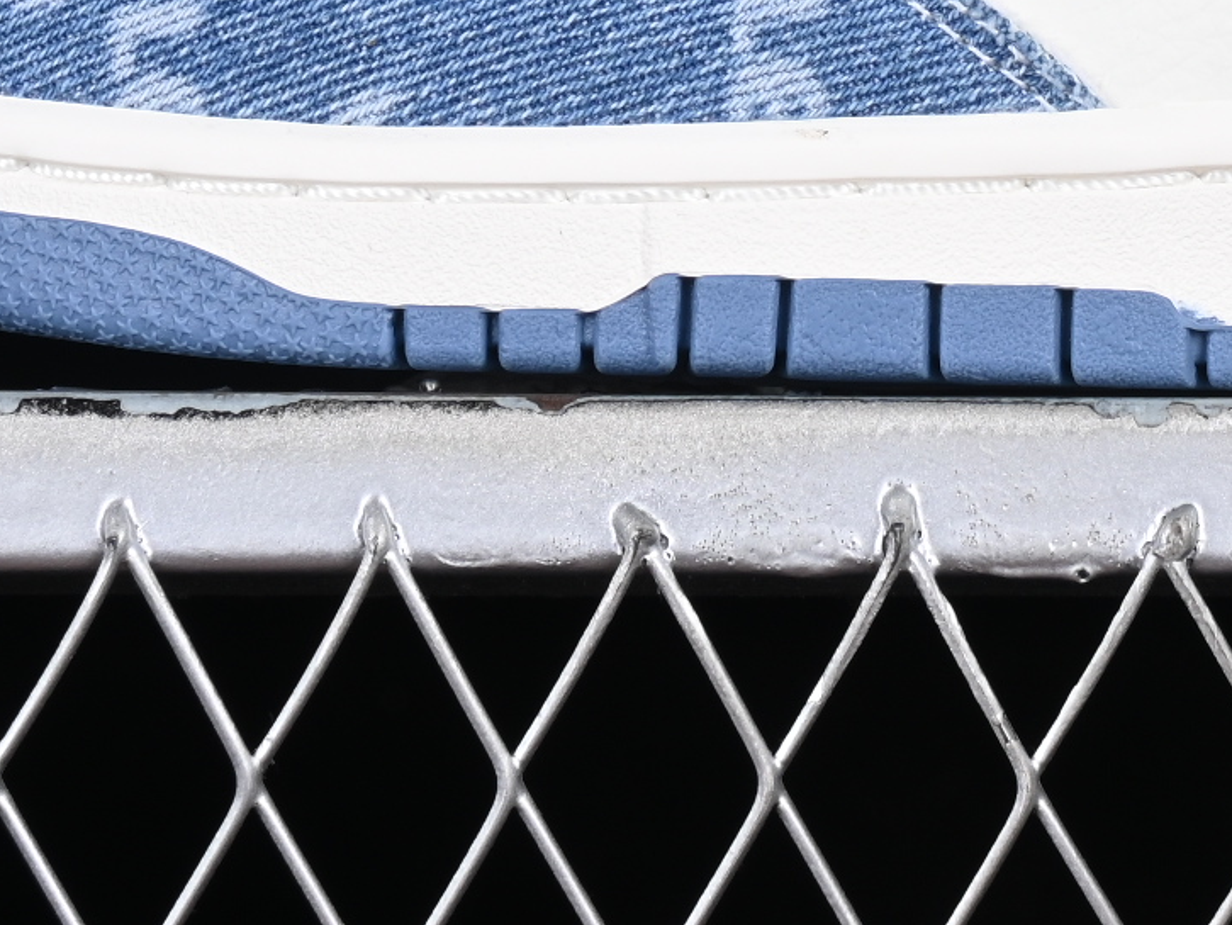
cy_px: -582
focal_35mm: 260
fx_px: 9251
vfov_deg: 5.7
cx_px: 1225
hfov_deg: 7.6
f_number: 8
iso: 160
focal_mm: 47
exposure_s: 1/80
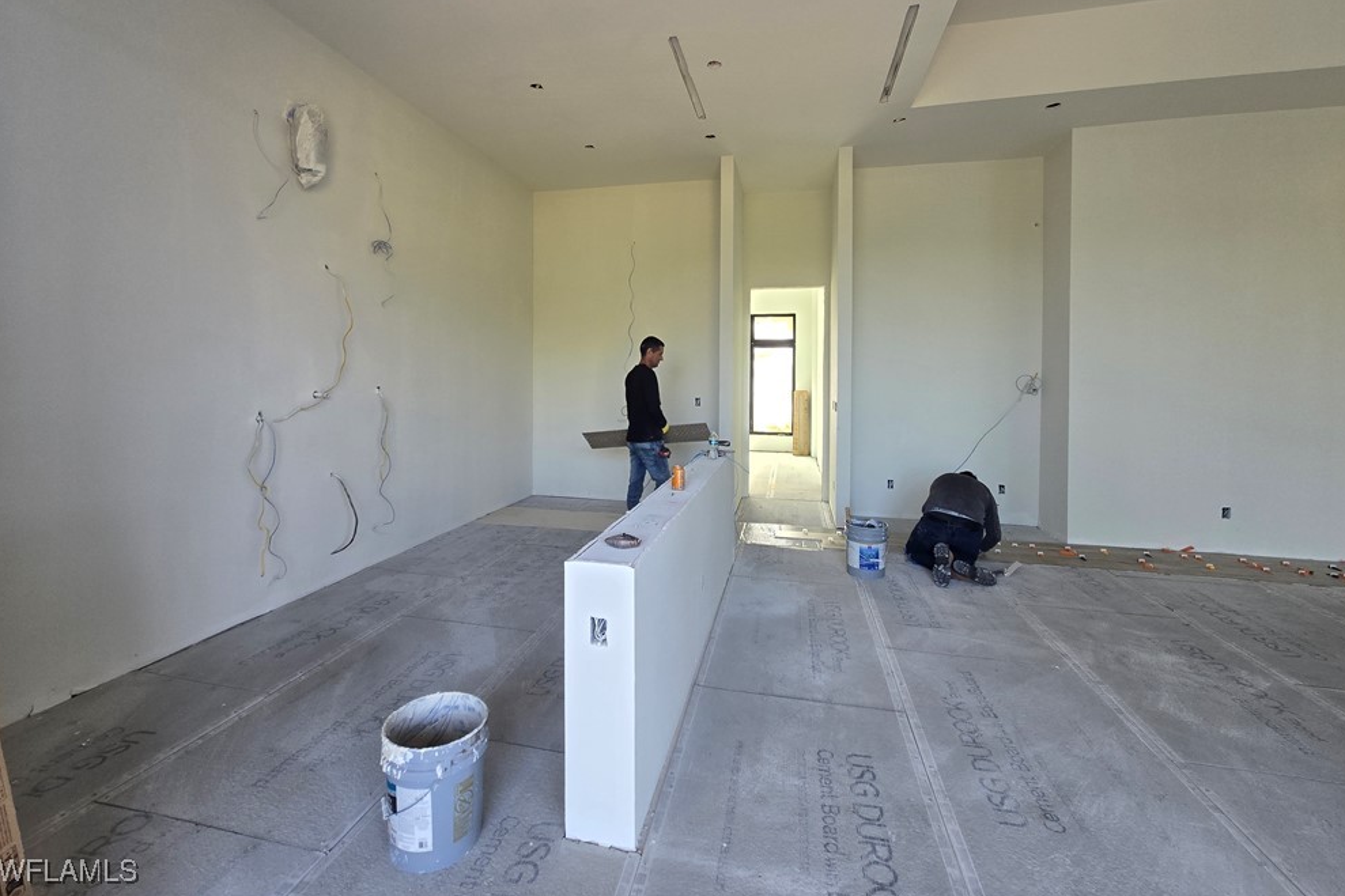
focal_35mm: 14
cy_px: 379
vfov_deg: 80.6
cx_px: 668
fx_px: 523
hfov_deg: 104.3
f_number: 2.2
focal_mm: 2.2
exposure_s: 1/120
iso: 64
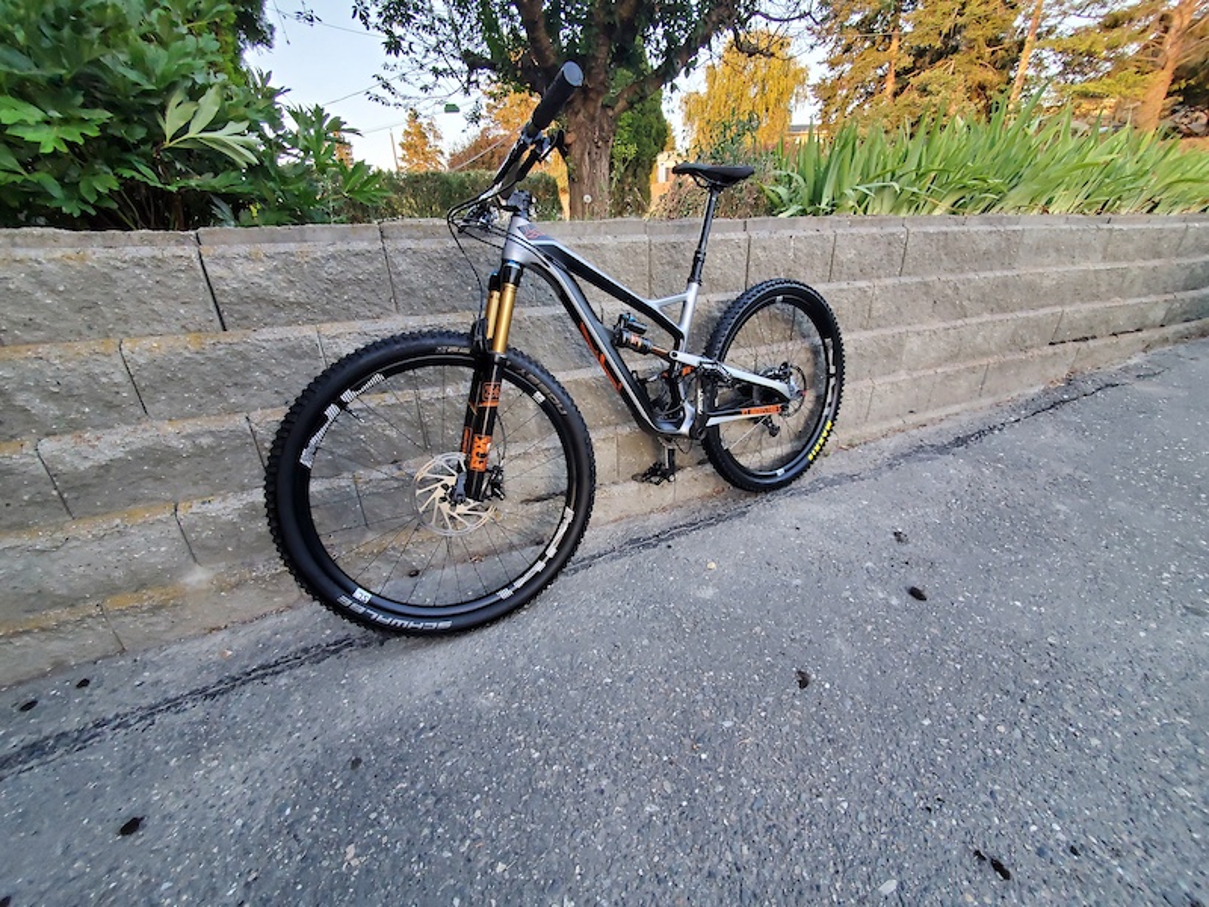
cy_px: 454
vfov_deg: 89.9
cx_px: 604
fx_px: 454
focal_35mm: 13
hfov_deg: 106.2
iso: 200
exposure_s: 1/60
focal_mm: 1.8
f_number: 2.2
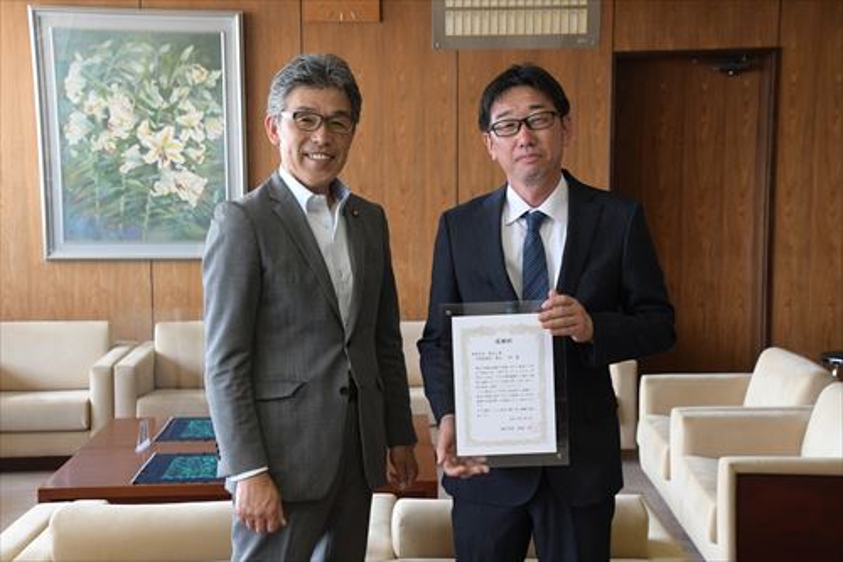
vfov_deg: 23.8
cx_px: 422
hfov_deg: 35.1
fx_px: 1334
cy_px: 281
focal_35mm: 57
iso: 2000
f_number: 7.1
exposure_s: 1/200
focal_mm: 38
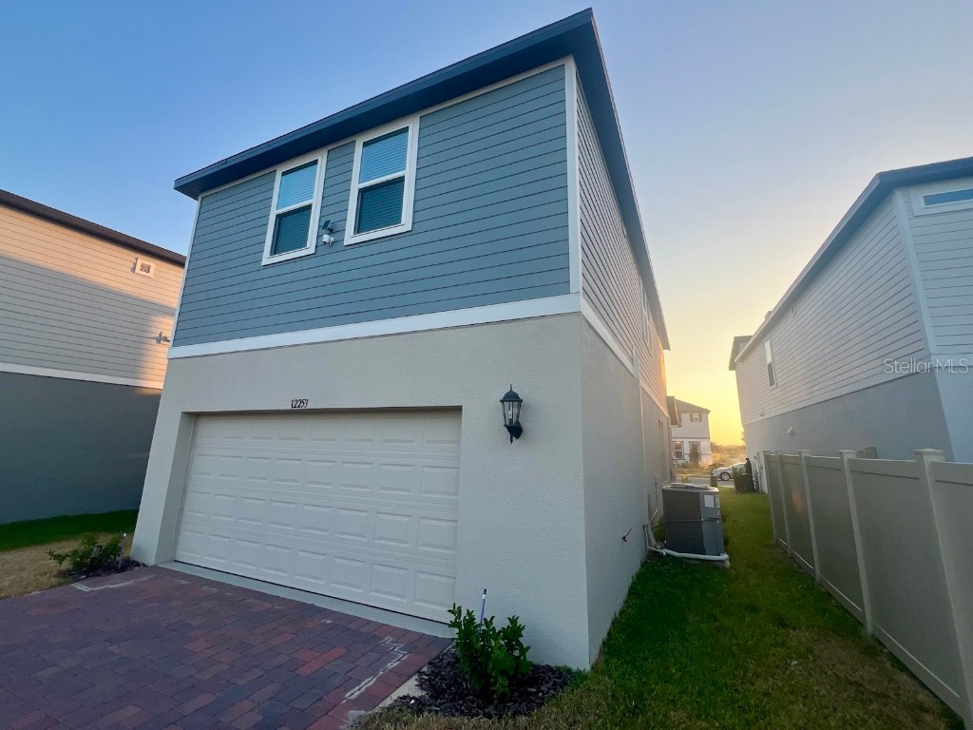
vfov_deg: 89.9
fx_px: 365
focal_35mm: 13
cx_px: 486
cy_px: 365
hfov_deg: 106.2
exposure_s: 1/250
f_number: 1.8
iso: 32
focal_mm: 1.57
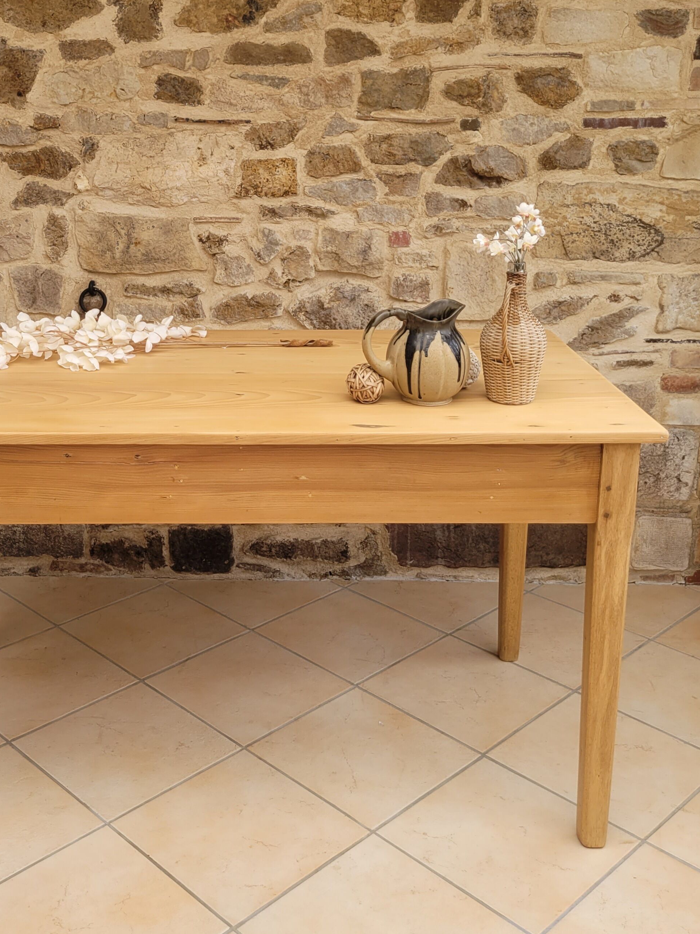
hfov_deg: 40.3
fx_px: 944
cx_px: 241
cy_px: 424
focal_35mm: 35
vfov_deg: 52.6
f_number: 1.8
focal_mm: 5.4
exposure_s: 1/101
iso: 40
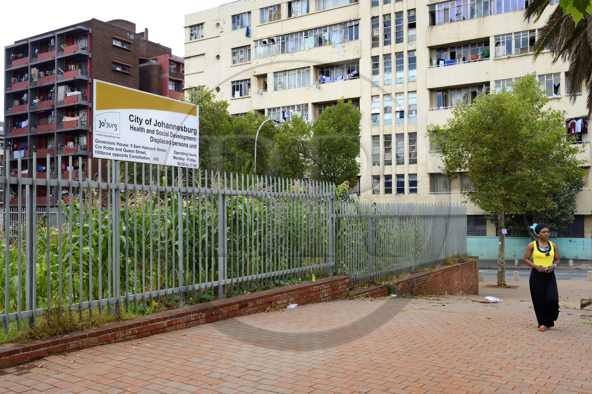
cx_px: 296
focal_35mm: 31
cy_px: 197
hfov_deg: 60.3
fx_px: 510
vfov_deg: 42.3
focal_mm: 31
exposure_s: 1/160
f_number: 9
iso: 200
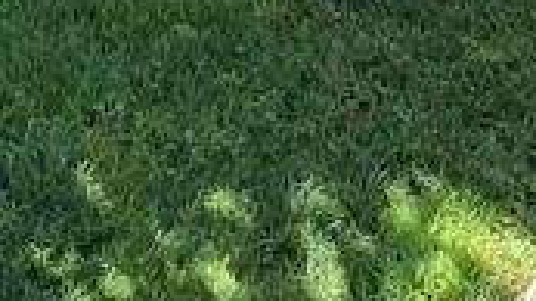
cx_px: -400
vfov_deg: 5.7
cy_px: -835
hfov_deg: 10.9
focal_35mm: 187
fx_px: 2656
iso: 16
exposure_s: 1/344
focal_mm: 3
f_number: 1.8
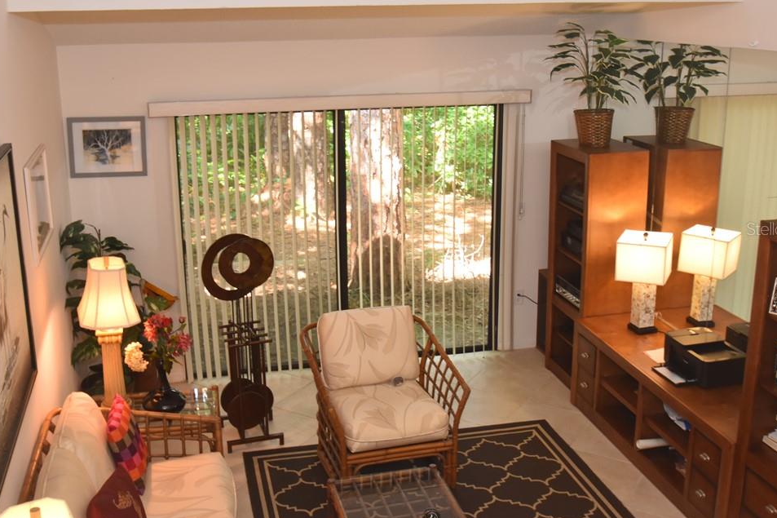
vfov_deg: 32.6
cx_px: 381
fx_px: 885
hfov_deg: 47.4
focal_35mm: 41
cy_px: 229
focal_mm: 24
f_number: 4.5
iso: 900
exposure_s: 1/60
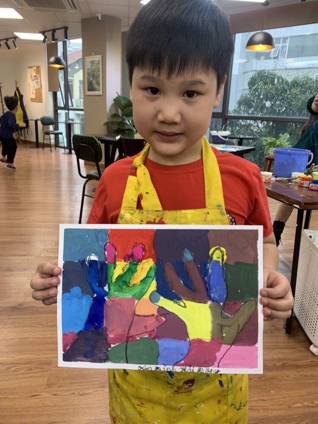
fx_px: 318
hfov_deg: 53.1
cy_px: 212
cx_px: 159
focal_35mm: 26
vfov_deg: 67.3
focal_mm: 4.25
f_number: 1.8
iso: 100
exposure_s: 1/78
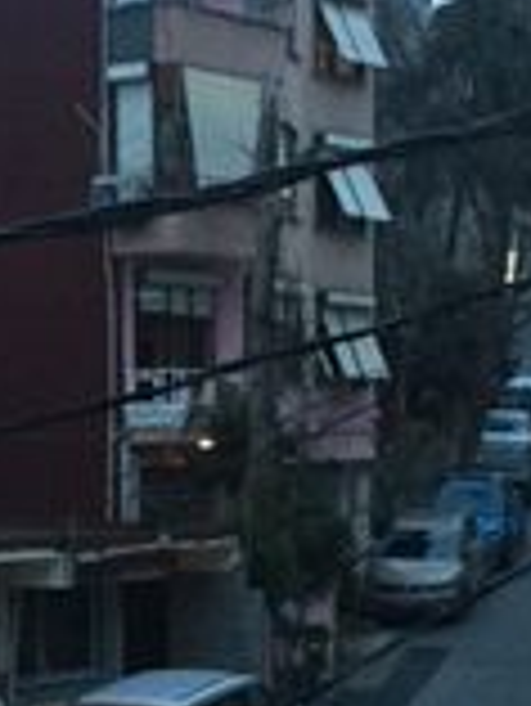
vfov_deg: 17.7
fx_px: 2267
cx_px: 171
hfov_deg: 13.3
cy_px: 432
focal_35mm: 111
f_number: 2.2
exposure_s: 1/33
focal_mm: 4.15
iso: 250
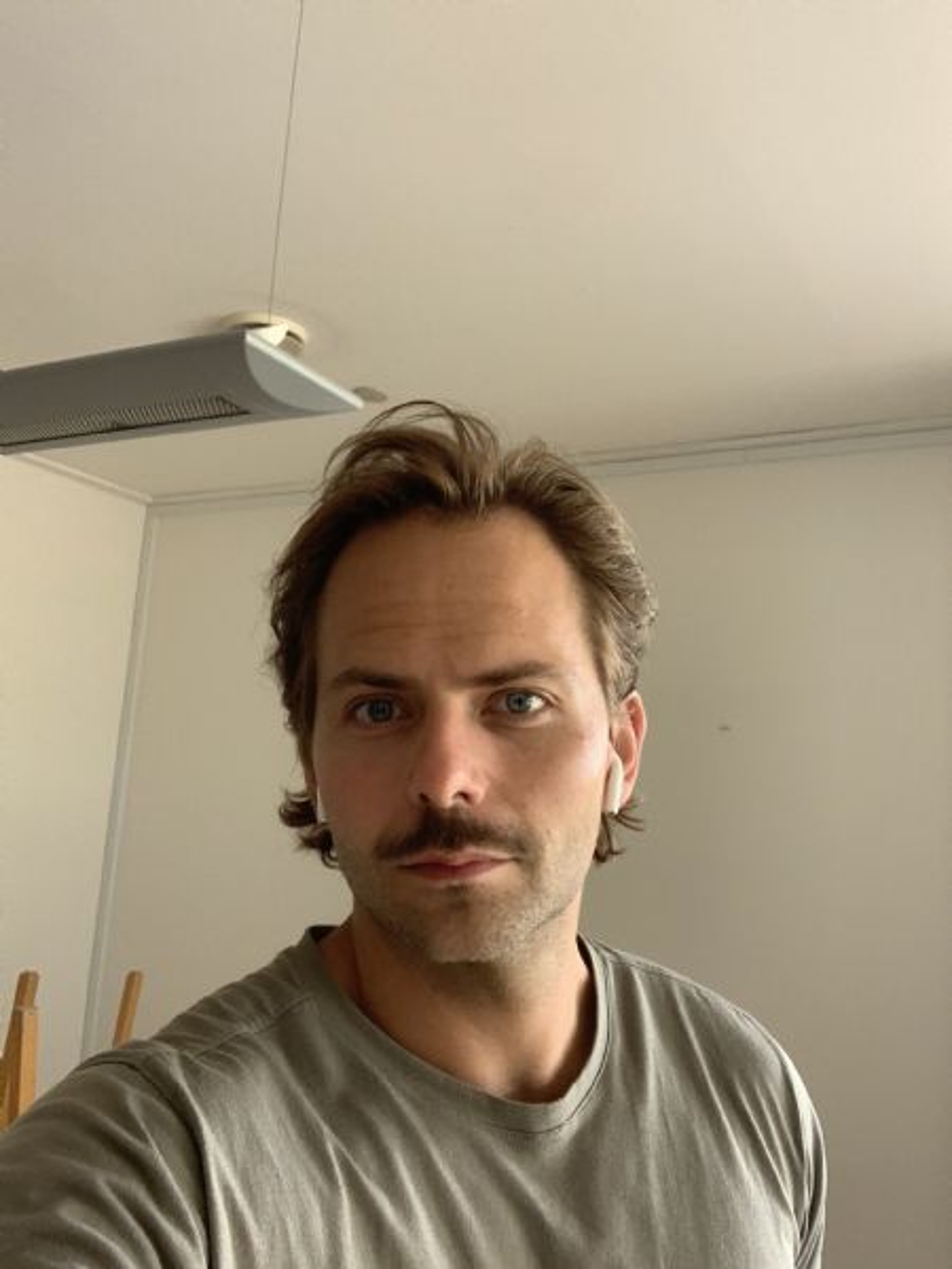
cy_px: 634
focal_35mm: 32
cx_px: 476
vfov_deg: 56.8
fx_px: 1173
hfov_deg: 44.2
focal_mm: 2.87
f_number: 2.2
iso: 80
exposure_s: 1/60
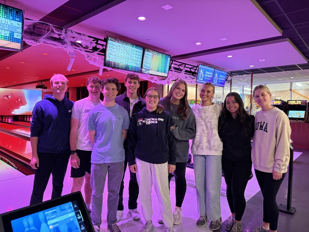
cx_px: 154
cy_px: 116
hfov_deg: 71.6
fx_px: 214
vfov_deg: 56.8
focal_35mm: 24
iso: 800
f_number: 1.78
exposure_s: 1/50
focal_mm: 6.76
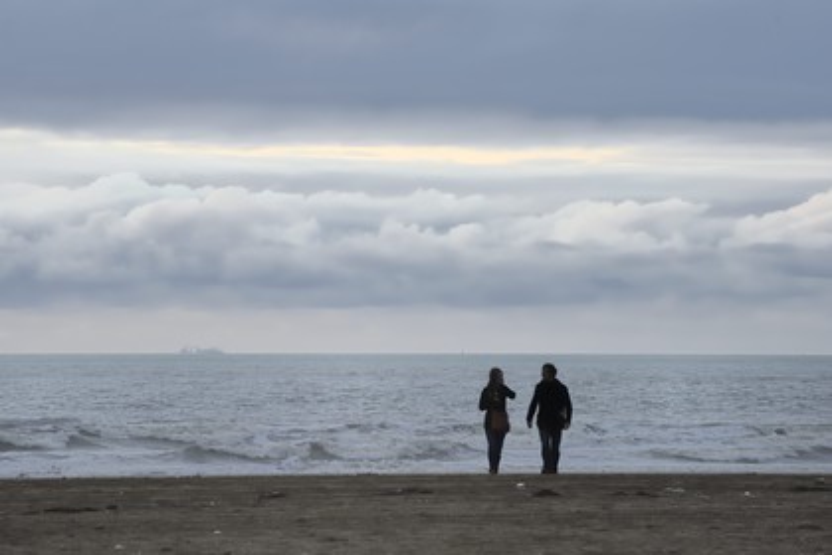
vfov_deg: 6.9
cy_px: 278
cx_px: 416
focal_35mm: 200
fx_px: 4622
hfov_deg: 10.3
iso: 800
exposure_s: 1/60
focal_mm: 200
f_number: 7.1
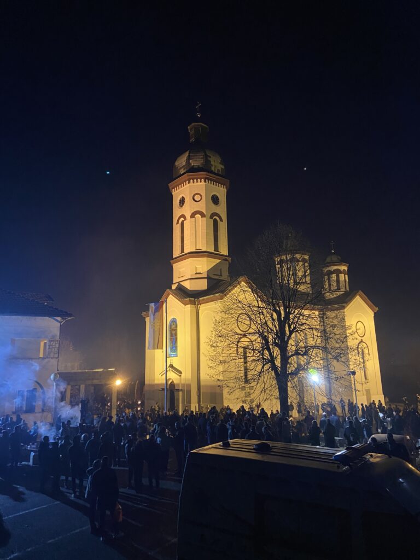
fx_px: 421
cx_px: 210
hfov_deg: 53.1
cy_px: 280
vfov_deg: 67.3
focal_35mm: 26
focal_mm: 4.25
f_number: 1.8
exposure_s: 1/25
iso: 500
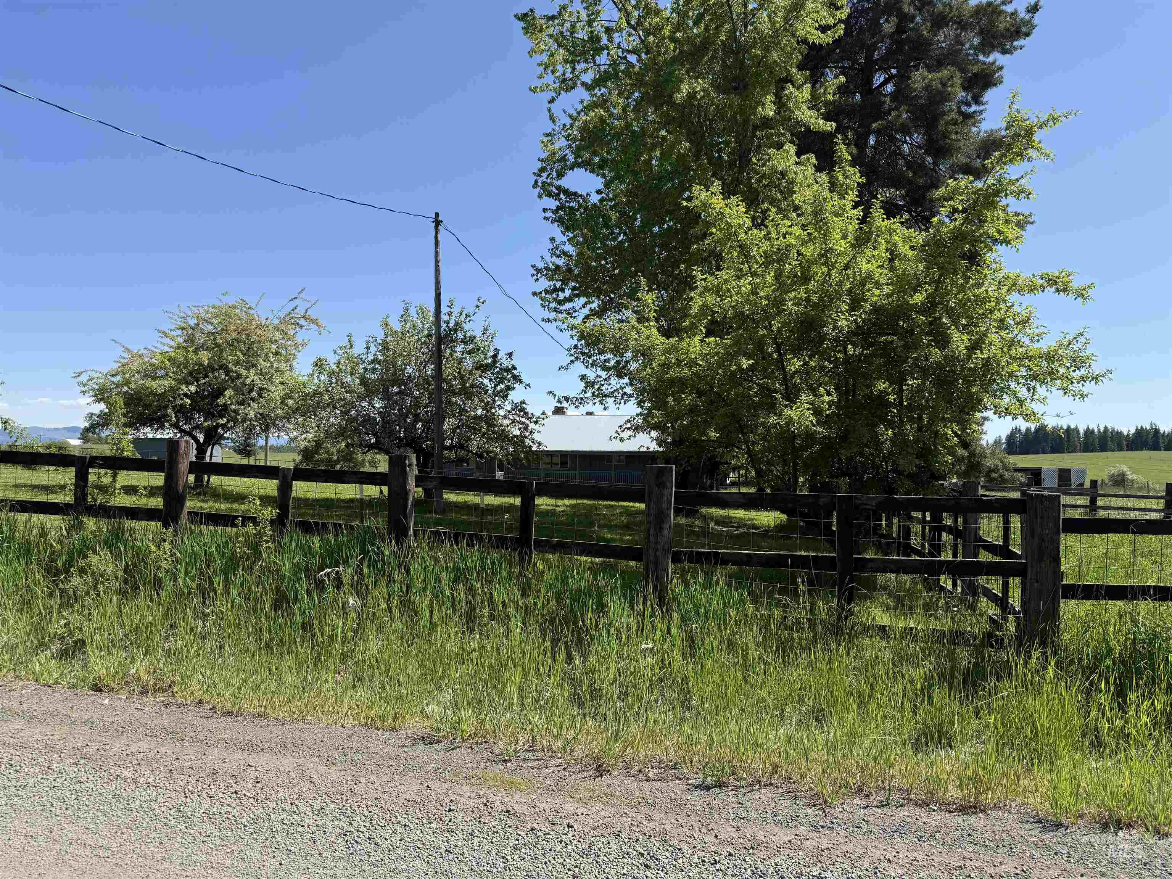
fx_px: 813
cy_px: 440
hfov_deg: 71.6
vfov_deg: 56.8
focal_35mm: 24
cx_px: 586
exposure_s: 1/2611
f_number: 1.78
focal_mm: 6.76
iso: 80
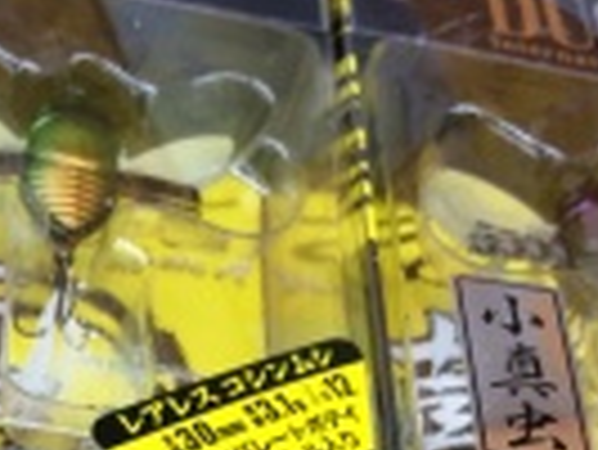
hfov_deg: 18.3
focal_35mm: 101
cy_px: 706
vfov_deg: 13.7
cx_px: -135
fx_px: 1746
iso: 50
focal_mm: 4.12
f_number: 2.2
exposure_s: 1/50
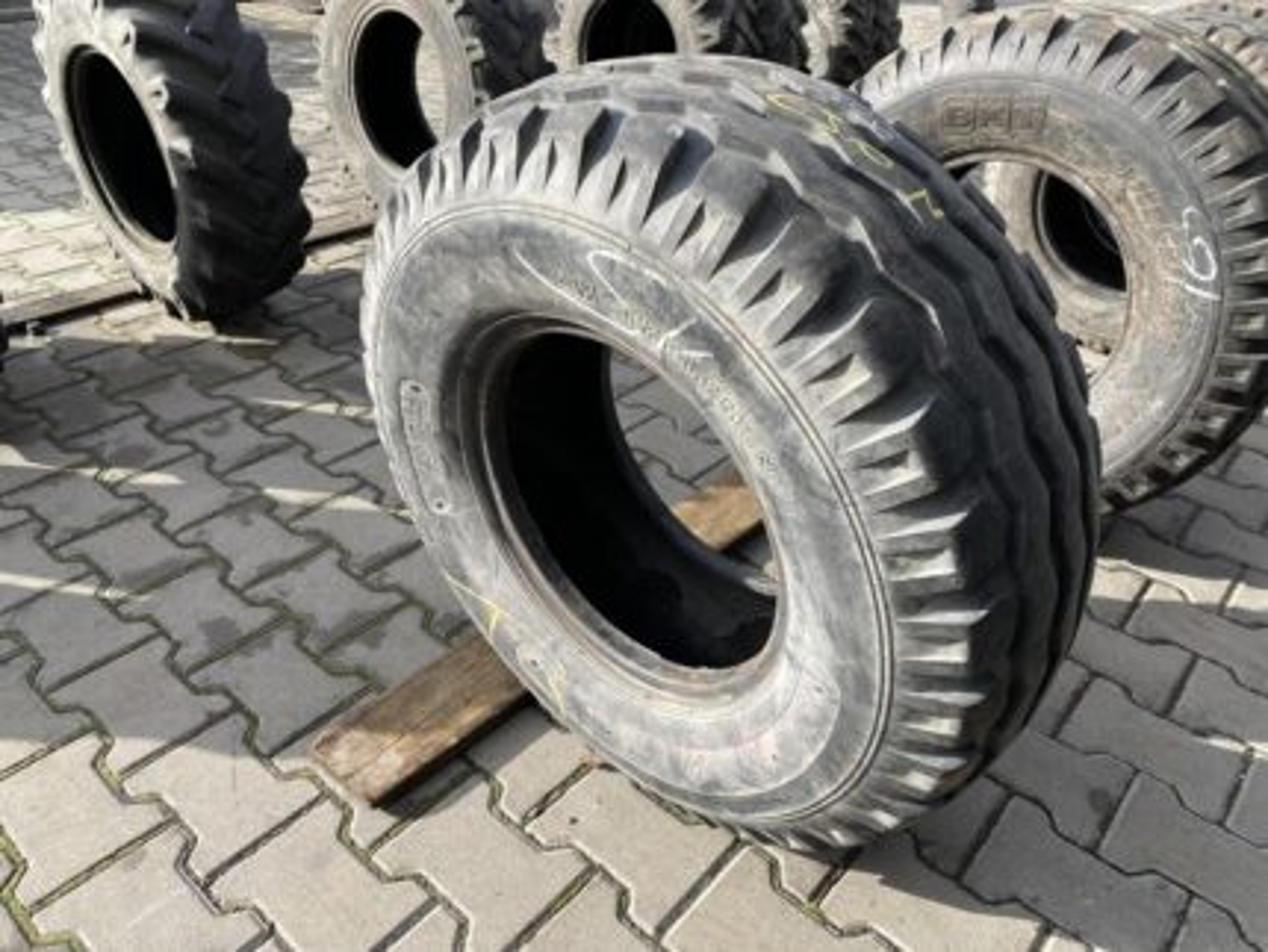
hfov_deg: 67.3
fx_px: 953
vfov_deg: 53.1
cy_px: 476
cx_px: 634
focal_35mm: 26
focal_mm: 4.25
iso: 32
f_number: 1.8
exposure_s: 1/942
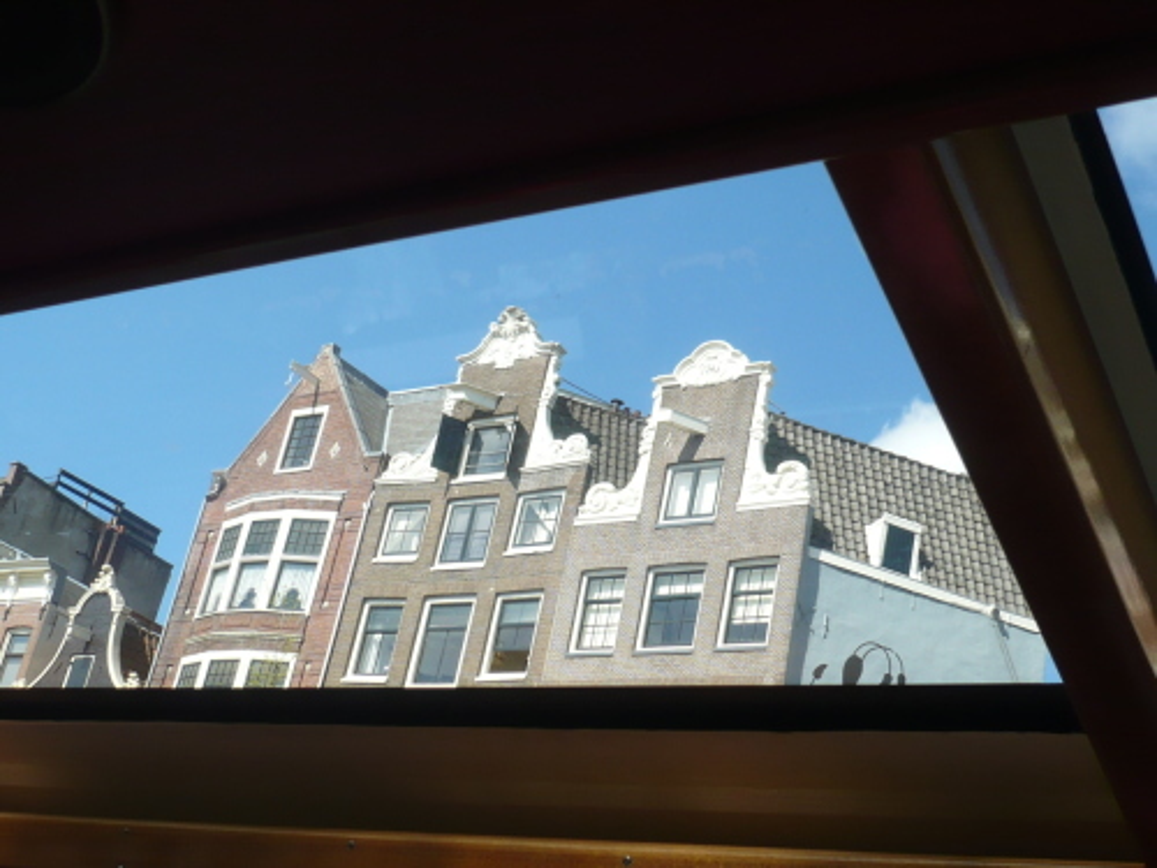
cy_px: 434
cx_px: 578
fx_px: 1838
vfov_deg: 26.6
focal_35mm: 55
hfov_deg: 34.9
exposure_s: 1/160
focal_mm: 6.6
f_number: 9
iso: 100
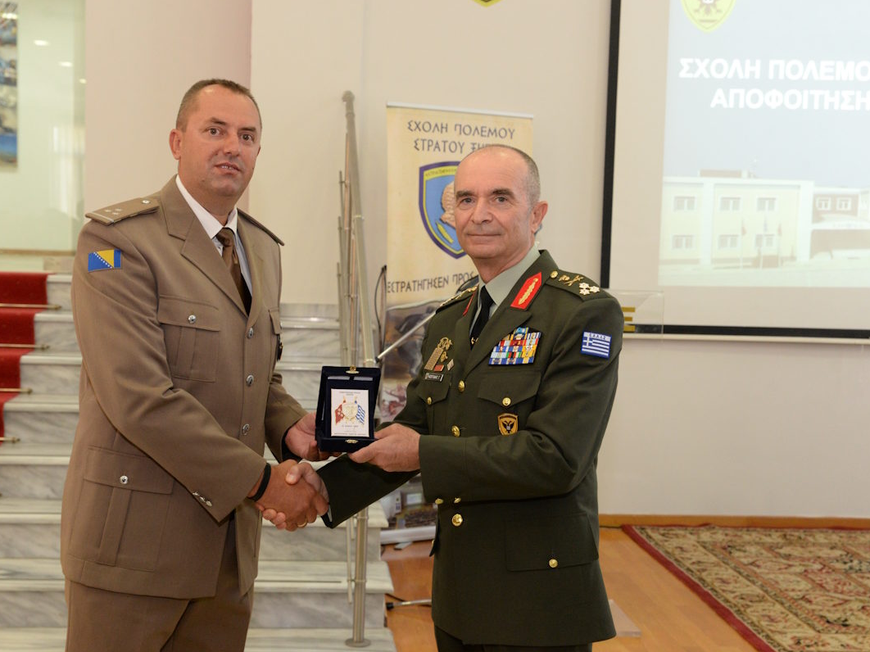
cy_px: 326
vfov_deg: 29.1
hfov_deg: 38.2
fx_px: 1256
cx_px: 389
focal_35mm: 50
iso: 3200
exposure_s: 1/125
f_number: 4.5
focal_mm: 46
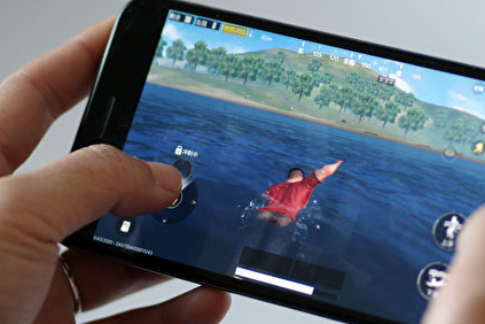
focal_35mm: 213
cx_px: 311
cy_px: 190
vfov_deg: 6.4
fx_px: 2869
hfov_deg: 9.7
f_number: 2.8
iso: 800
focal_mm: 100
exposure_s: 1/160
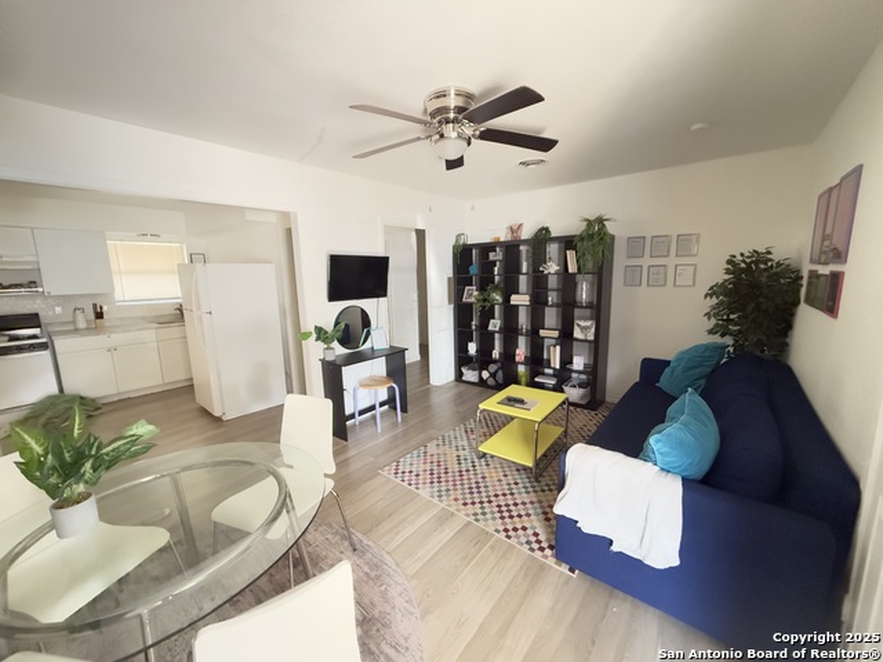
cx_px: 442
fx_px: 357
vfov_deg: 85.7
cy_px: 331
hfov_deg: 102.1
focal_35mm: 14
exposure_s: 1/55
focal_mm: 2.22
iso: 1250
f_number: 2.2
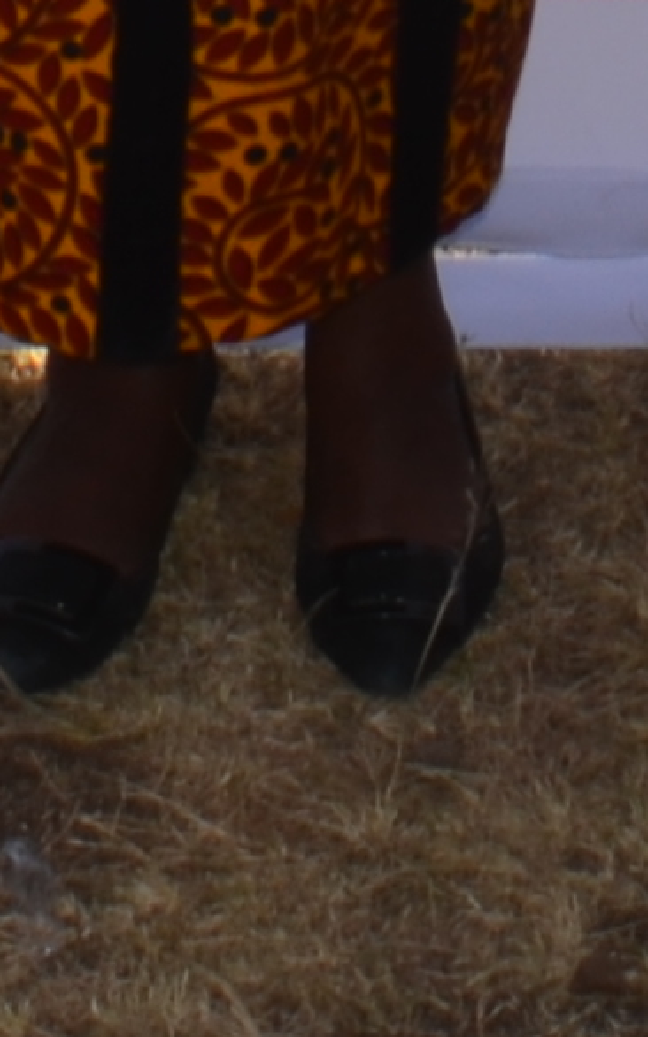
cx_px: 885
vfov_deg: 8.4
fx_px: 6530
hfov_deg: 5.6
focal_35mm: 231
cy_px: -1329
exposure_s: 1/250
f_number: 7.1
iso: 100
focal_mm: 18
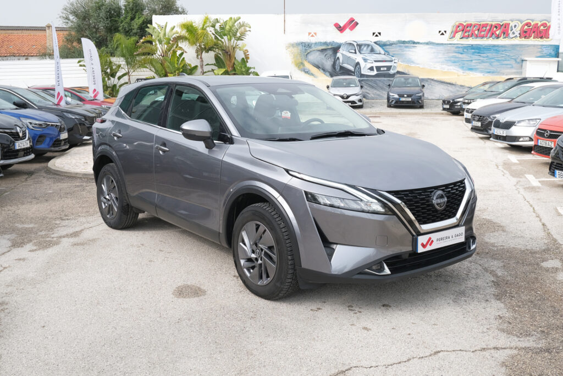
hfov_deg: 50.7
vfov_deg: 35.1
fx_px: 594
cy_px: 188
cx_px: 282
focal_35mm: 38
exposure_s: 1/250
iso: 250
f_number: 9
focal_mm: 25.6
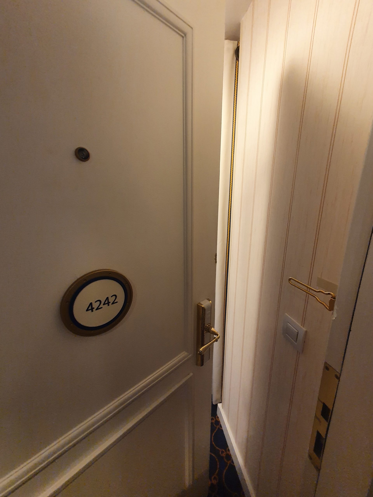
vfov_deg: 106.2
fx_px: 187
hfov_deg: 89.9
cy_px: 248
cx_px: 186
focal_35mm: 13
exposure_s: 1/50
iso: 320
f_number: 2.2
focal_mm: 1.8
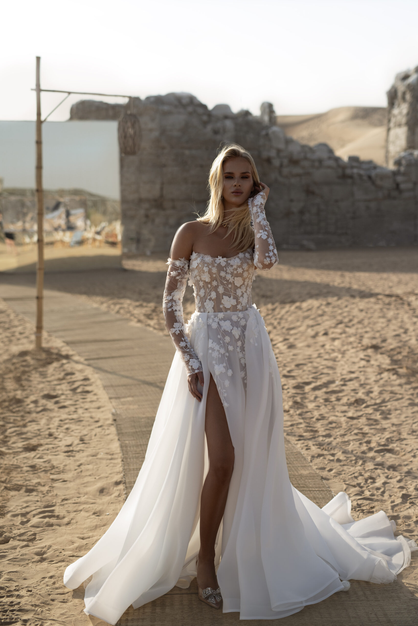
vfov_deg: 39.6
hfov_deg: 27.0
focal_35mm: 50
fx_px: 870
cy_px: 313
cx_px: 209
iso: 200
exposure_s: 1/2500
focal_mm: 50
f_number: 2.8
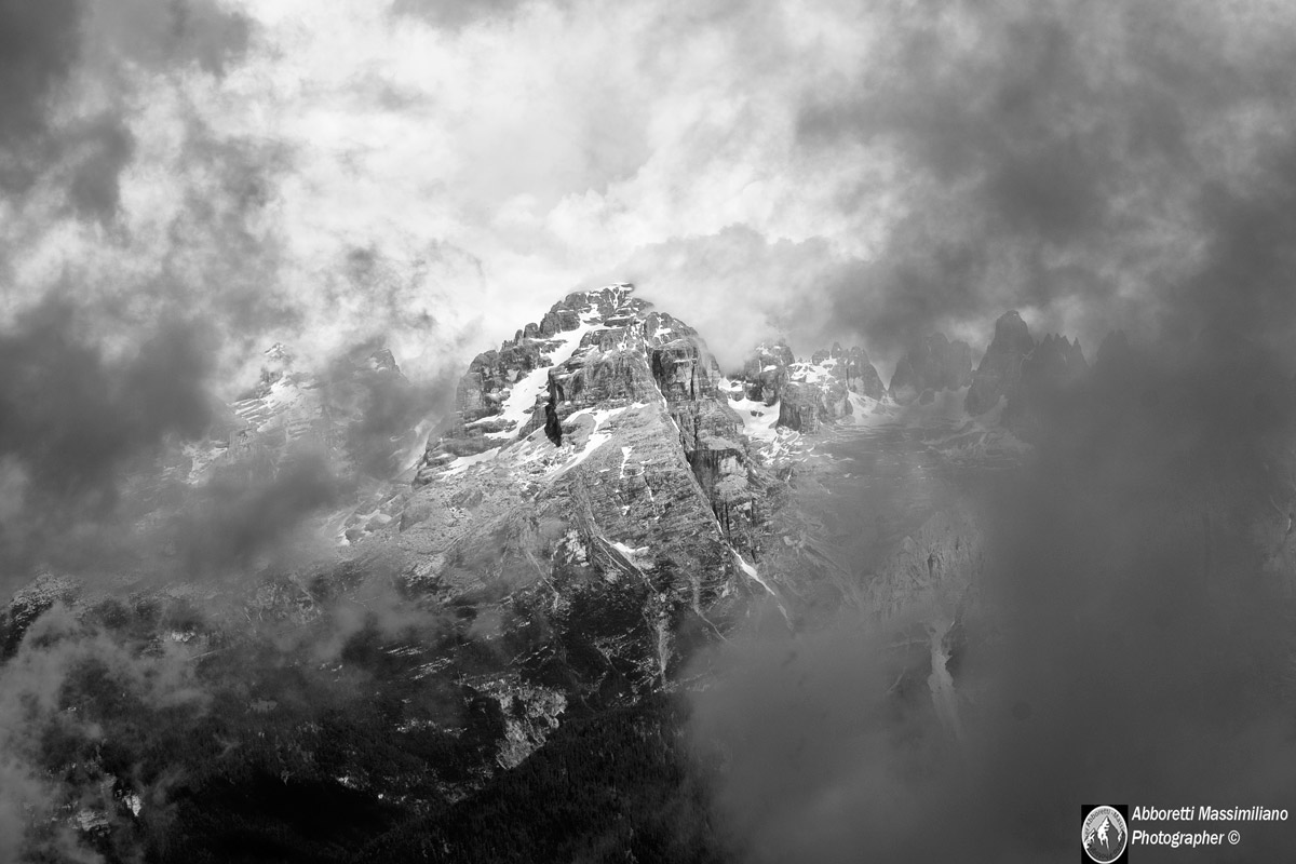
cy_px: 432
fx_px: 3996
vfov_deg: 12.3
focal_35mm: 111
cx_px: 648
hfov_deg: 18.4
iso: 200
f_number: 13
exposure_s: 1/120
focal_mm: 74.1
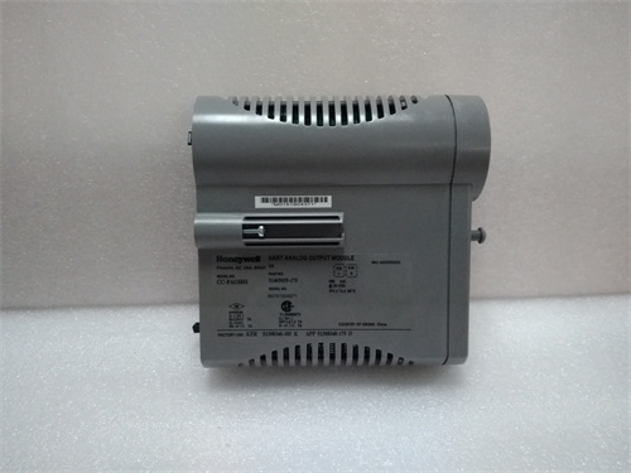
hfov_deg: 65.3
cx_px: 316
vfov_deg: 51.4
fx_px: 492
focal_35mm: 27
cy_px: 236
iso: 889
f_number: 2
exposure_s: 1/33
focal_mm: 3.79
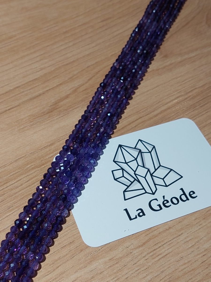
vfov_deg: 71.6
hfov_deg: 56.8
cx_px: 106
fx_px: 195
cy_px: 141
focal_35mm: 24
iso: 40
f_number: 1.8
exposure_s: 1/100
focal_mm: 5.23
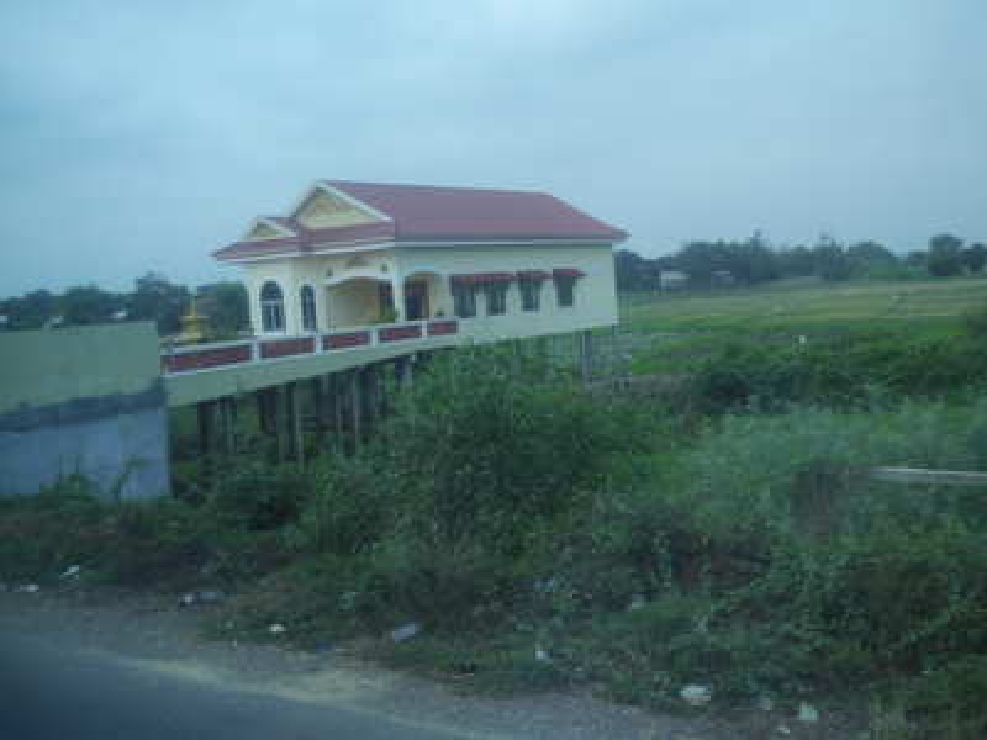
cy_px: 370
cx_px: 494
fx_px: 1141
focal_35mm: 40
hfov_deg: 46.8
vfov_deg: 36.0
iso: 160
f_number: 2.5
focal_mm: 20
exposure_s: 1/2000
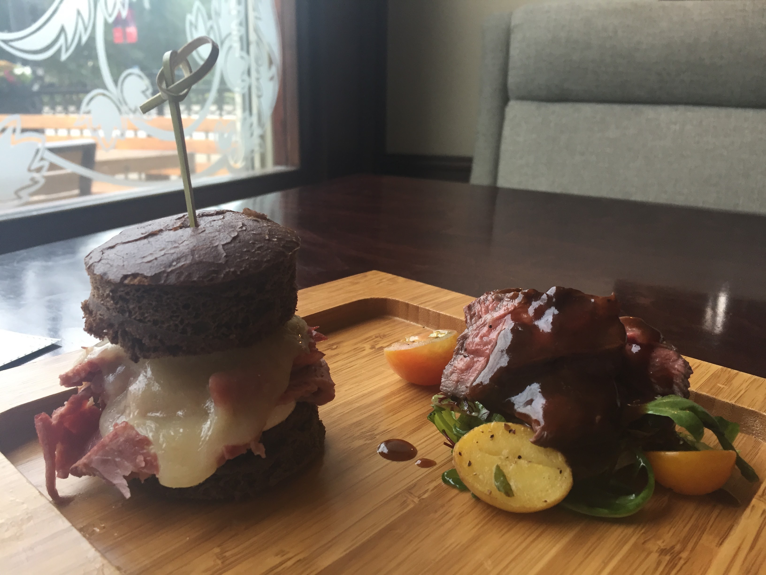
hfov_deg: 61.7
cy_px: 288
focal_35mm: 29
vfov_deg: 48.2
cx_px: 383
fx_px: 642
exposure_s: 1/33
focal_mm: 4.15
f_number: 2.2
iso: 100
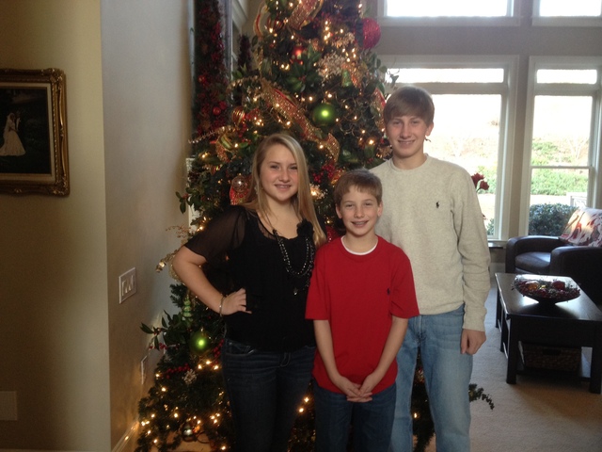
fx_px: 609
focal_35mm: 35
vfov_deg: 40.7
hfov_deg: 52.6
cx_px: 301
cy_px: 226
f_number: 2.4
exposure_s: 1/20
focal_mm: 4.28
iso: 125
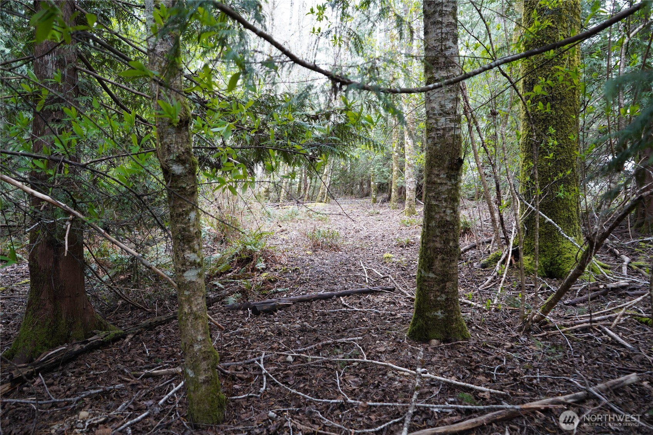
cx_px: 326
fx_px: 508
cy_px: 218
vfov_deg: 46.4
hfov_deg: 65.5
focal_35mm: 28
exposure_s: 1/160
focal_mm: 28
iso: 1250
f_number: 4
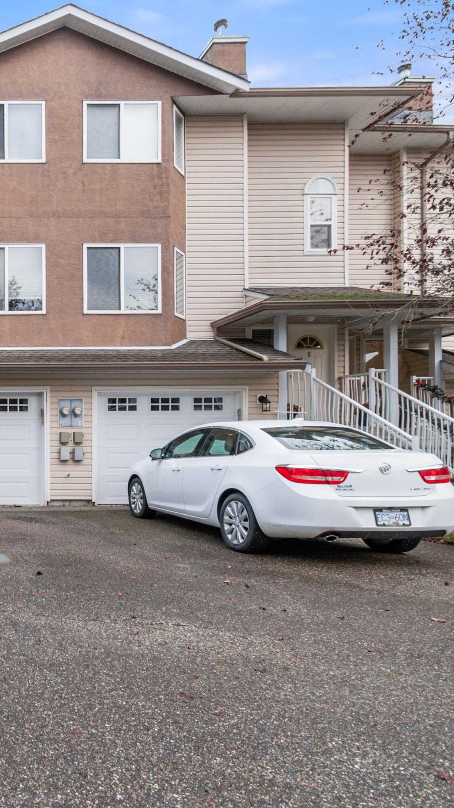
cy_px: 409
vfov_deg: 76.3
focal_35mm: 24
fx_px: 514
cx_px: -98
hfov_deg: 36.3
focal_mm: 10
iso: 250
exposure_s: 1/40
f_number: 7.1
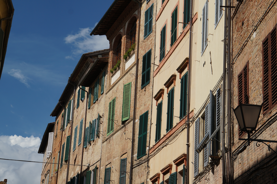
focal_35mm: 75
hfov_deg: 27.0
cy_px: 92
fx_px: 576
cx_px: 138
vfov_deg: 18.1
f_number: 8
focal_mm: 50
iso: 100
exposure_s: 1/160
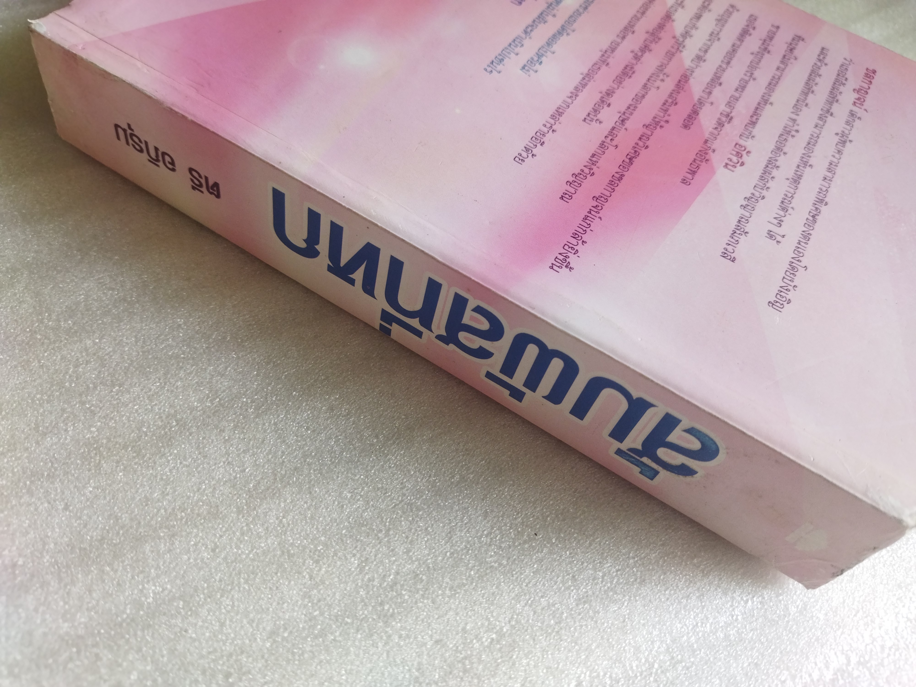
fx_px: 714
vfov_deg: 51.4
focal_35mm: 27
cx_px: 458
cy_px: 344
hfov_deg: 65.3
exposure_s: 1/120
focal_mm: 4.71
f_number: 1.79
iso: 132
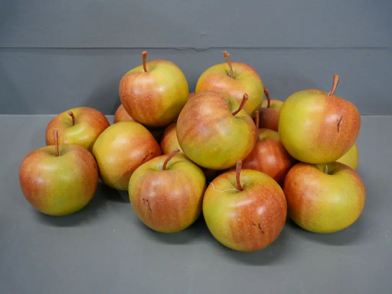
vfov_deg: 41.8
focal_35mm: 34
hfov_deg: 54.0
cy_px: 147
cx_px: 196
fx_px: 385
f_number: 7.1
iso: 3200
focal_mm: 17
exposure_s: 1/60
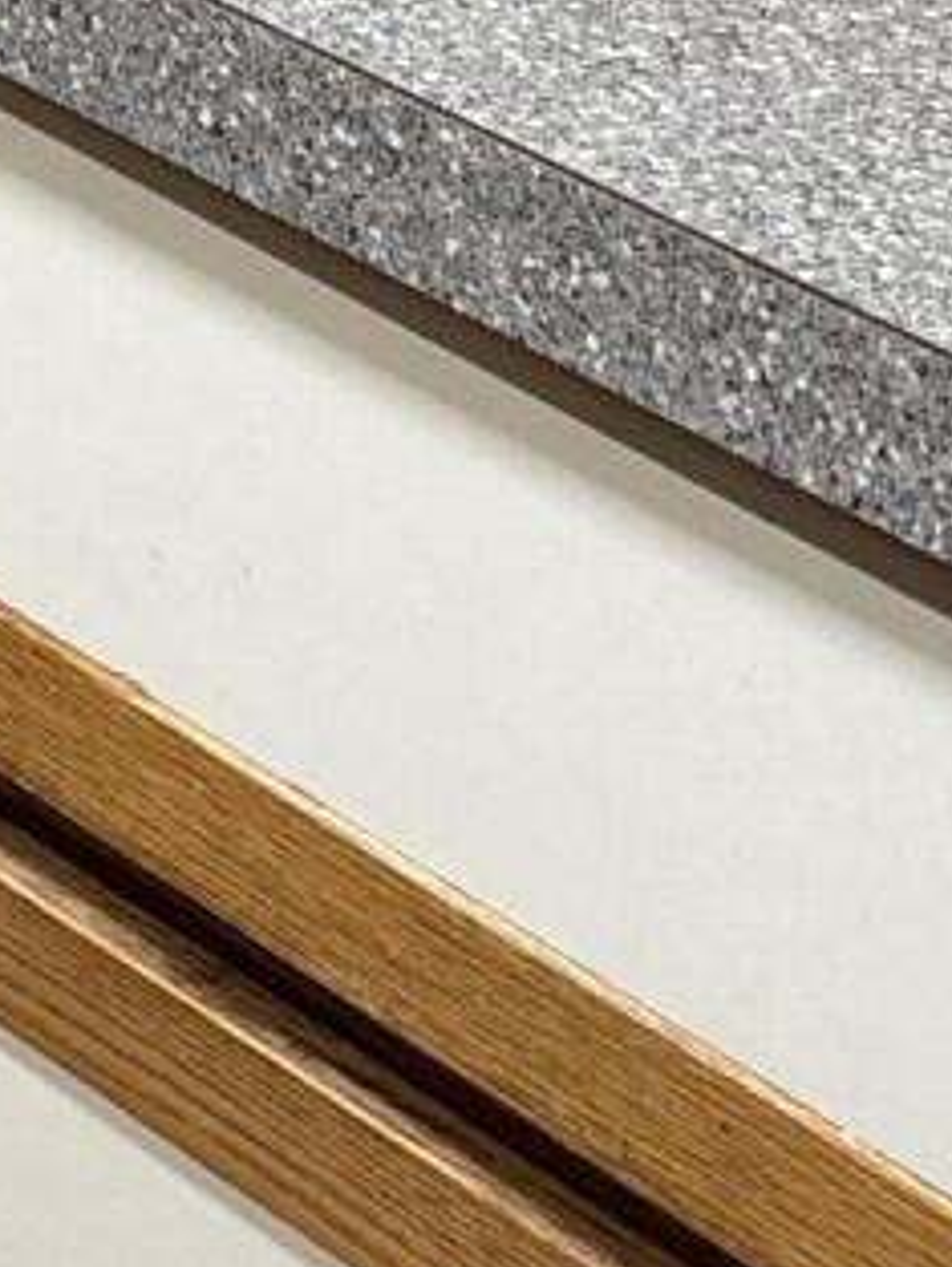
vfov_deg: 11.2
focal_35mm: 166
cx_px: -903
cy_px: -923
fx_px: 6083
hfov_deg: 8.5
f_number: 1.6
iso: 100
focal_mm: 5.96
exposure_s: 1/120
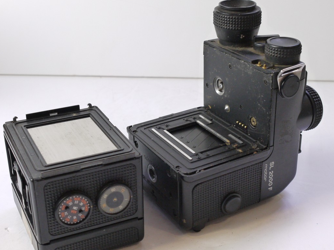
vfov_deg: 26.1
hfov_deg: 34.4
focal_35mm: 56
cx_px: 172
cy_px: 131
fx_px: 540
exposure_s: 1/30
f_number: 8
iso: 800
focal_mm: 24
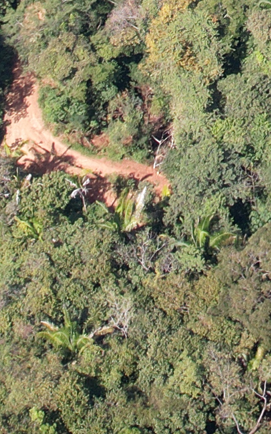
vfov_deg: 12.9
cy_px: -430
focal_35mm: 142
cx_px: 562
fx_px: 1678
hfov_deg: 8.7
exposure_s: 1/240
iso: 100
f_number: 2.8
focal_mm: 8.38
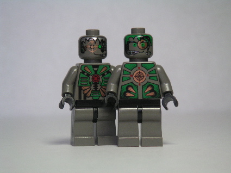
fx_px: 740
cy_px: 86
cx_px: 116
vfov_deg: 13.3
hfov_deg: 17.7
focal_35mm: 111
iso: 100
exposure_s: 1/111
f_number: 3.6
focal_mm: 17.1
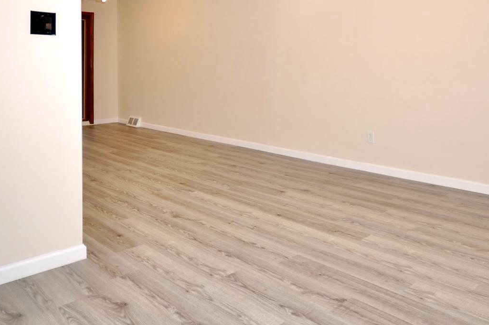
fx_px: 407
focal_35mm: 30
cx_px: 285
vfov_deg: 41.8
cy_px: 69
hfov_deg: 61.6
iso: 100
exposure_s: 1/60
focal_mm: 10
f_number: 4
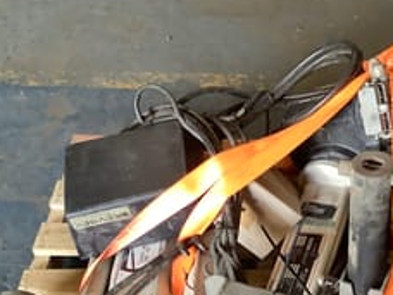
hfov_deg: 28.4
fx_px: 772
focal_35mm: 68
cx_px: 259
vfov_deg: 20.9
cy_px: 298
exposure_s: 1/50
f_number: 2.4
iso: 250
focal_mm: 3.3
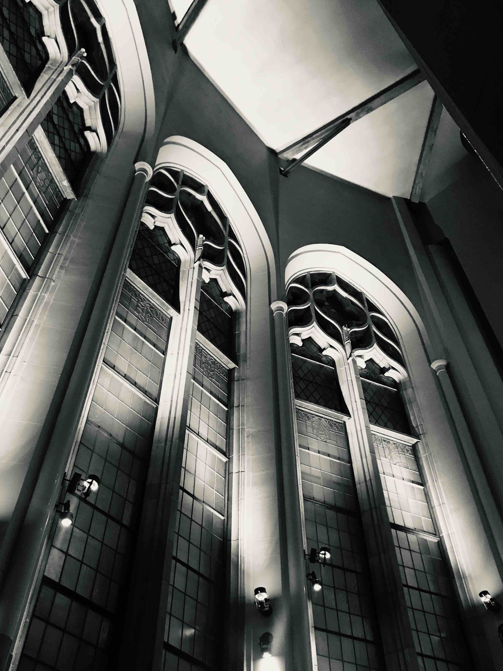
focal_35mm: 33
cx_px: 216
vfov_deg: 55.1
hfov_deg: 42.8
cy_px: 385
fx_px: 639
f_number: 1.8
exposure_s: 1/15
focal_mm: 3.99
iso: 100
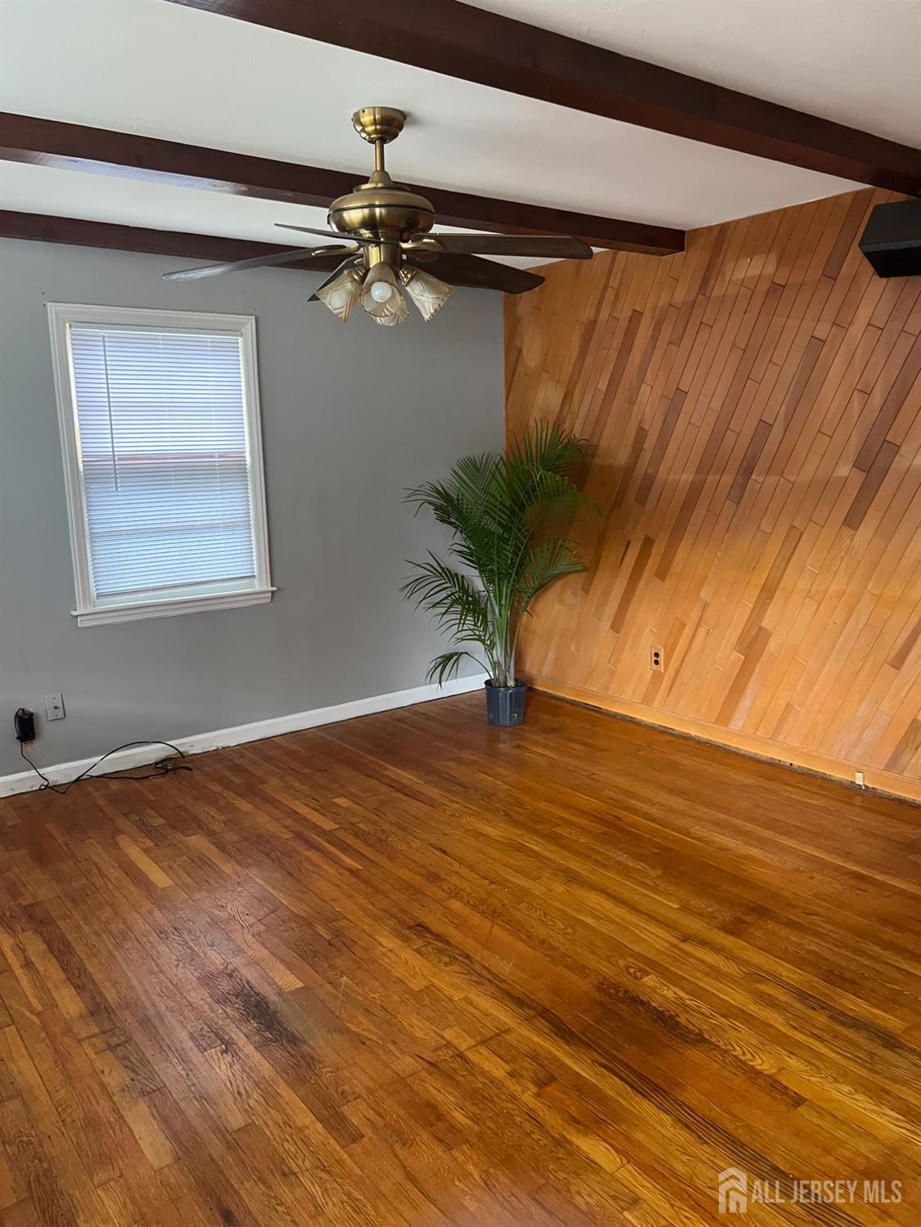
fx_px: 922
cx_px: 460
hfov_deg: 53.1
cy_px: 614
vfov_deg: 67.3
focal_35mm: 26
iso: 250
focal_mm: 5.7
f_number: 1.5
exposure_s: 1/60
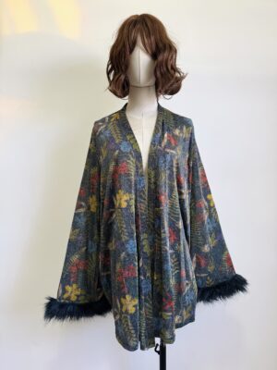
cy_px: 185
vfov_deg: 71.6
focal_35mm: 24
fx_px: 256
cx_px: 138
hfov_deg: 56.8
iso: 125
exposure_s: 1/60
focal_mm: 6.76
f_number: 1.78
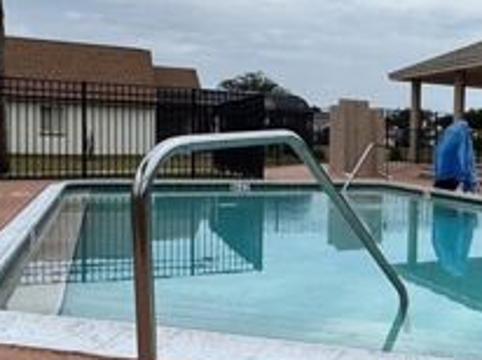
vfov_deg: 30.2
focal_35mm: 48
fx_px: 668
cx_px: 530
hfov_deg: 34.3
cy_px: 182
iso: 40
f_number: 2.2
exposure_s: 1/1323
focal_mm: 2.22
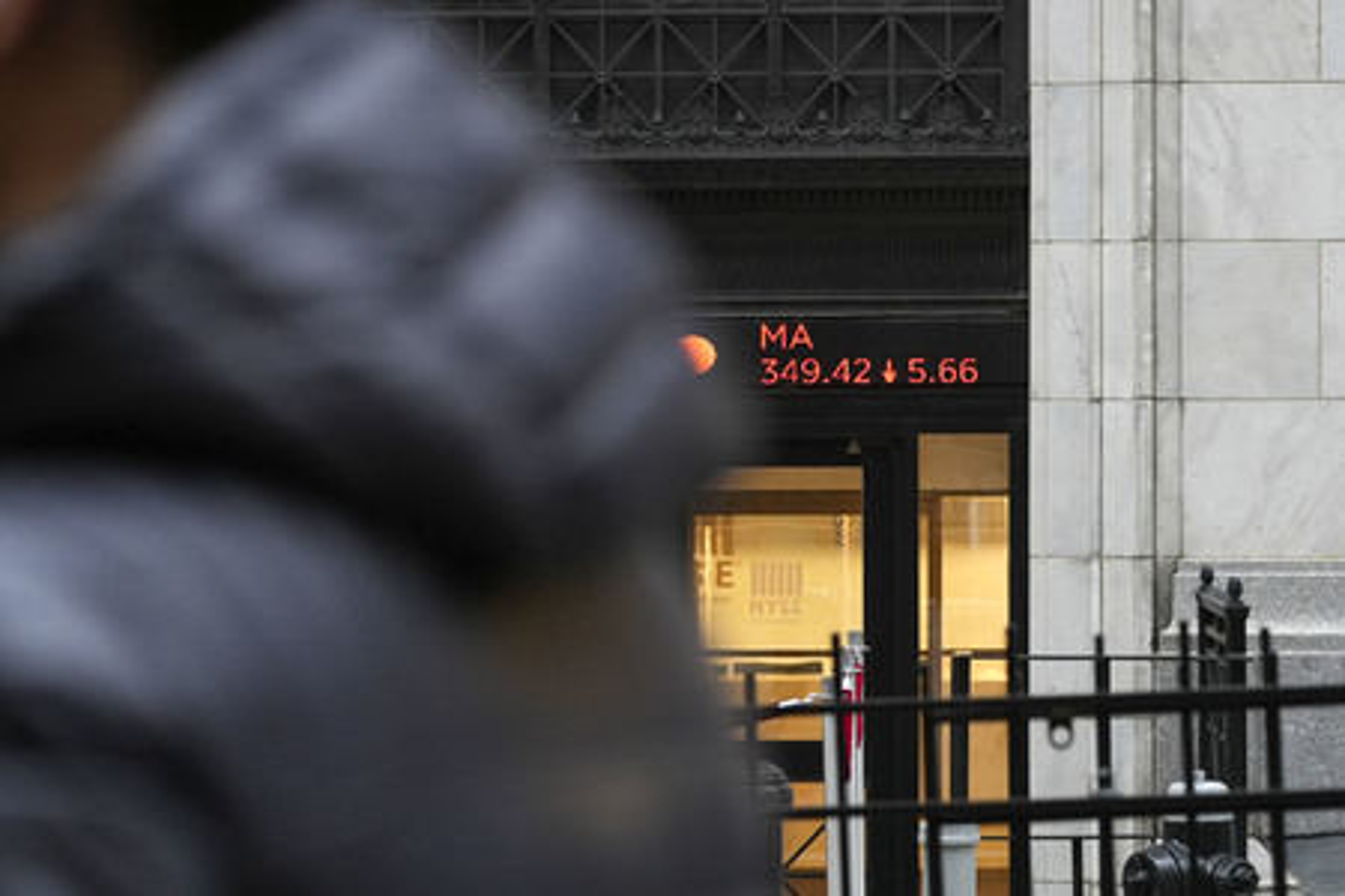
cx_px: 672
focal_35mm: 141
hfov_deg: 14.6
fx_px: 5268
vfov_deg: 9.7
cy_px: 448
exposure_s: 1/200
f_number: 6.3
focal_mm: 141
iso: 4000
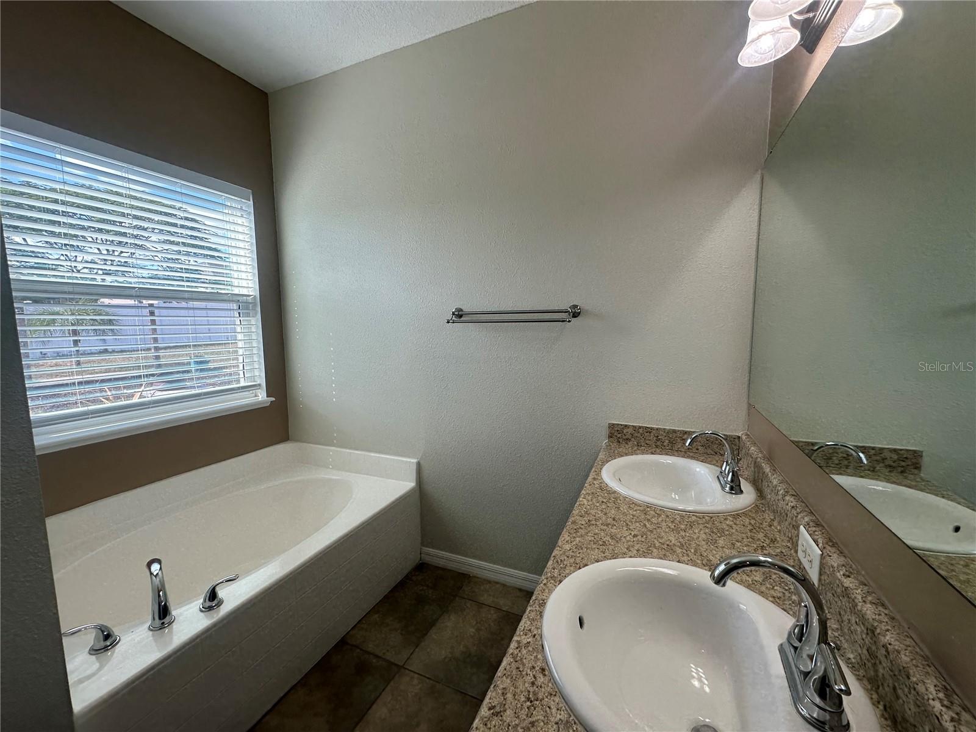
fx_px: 395
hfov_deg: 102.1
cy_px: 366
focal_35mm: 14
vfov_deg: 85.7
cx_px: 488
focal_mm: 2.22
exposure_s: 1/161
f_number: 2.2
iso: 40
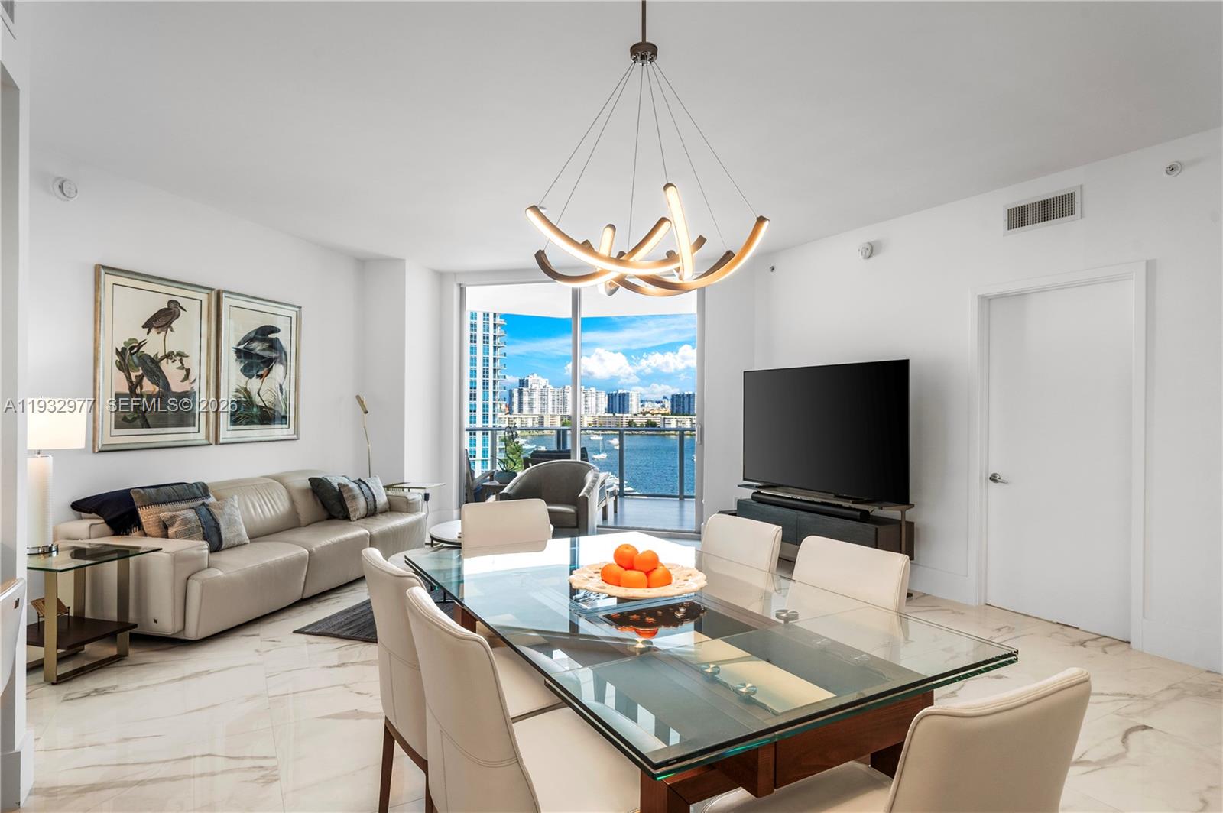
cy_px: 406
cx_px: 612
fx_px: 645
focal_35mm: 19
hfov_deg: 87.0
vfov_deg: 64.5
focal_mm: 19
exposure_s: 1/1000
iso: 320
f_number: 8
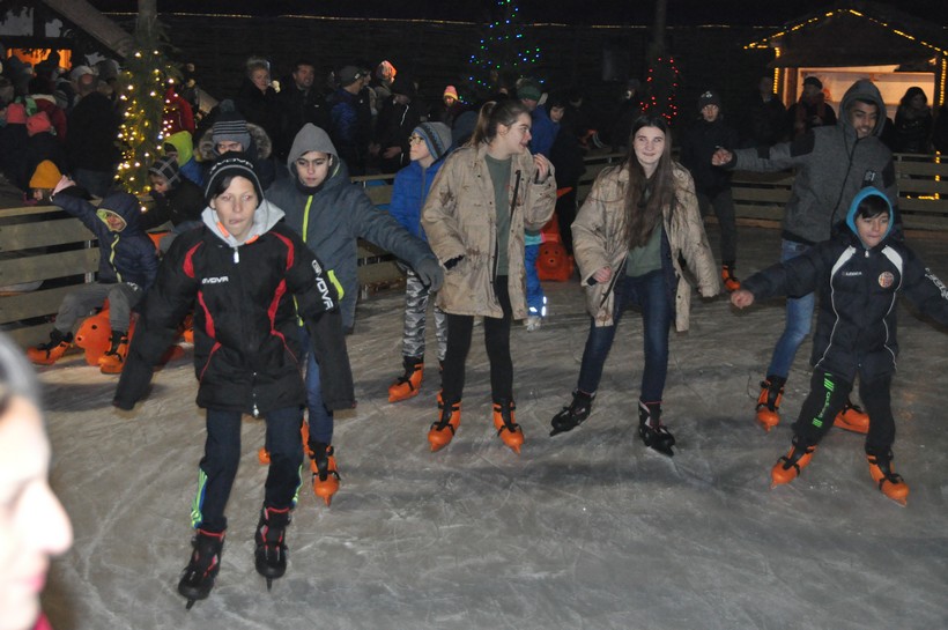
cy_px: 315
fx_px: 1578
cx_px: 474
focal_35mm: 60
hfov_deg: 33.4
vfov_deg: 22.6
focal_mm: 40
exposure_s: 1/125
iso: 3200
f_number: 5
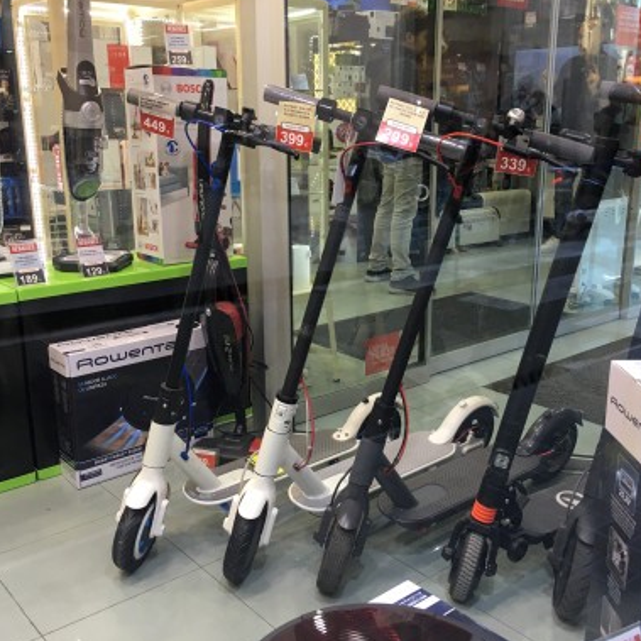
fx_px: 754
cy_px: 310
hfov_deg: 46.0
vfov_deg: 46.0
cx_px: 326
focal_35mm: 36
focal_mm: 4.15
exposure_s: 1/33
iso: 40
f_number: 2.2
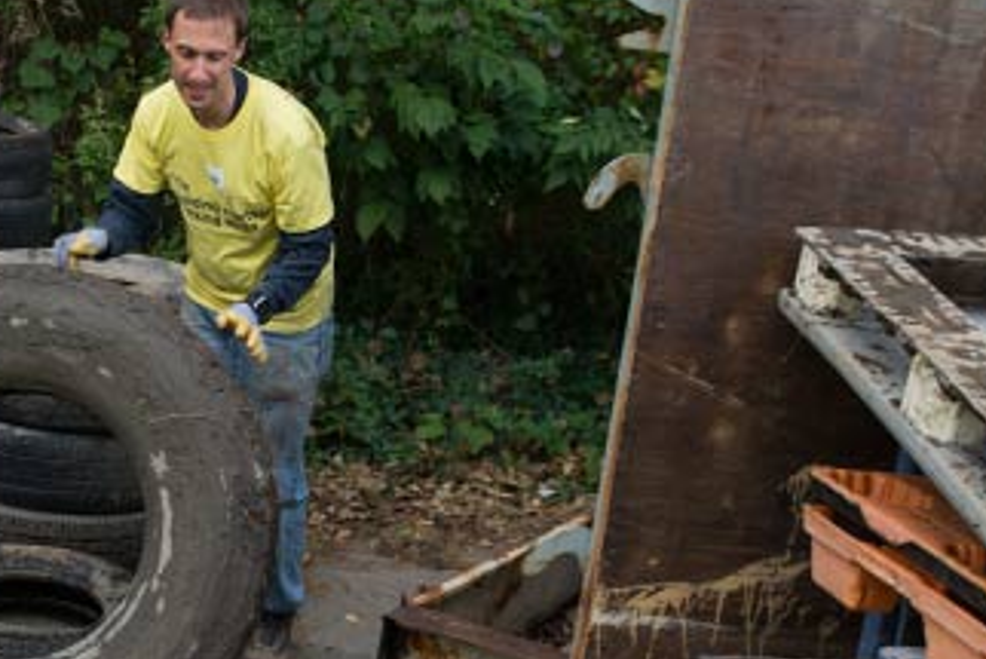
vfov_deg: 24.9
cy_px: 455
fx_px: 1480
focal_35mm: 54
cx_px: 205
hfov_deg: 35.7
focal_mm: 30
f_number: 4.8
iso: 200
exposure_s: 1/180
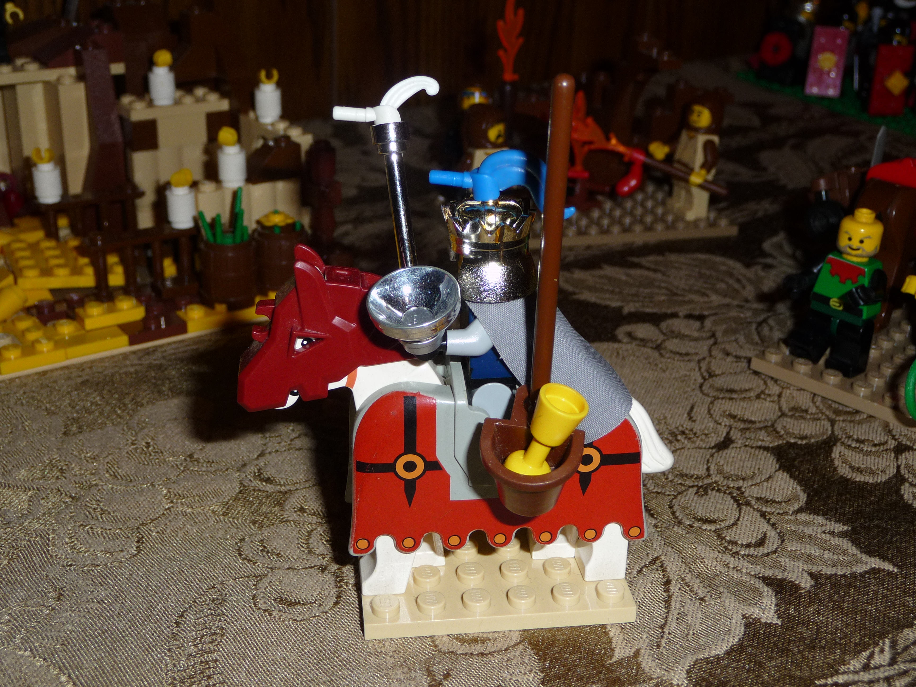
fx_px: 1191
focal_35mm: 45
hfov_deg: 42.1
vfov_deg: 32.2
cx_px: 458
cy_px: 344
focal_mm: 7.6
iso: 100
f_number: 4.1
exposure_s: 1/30
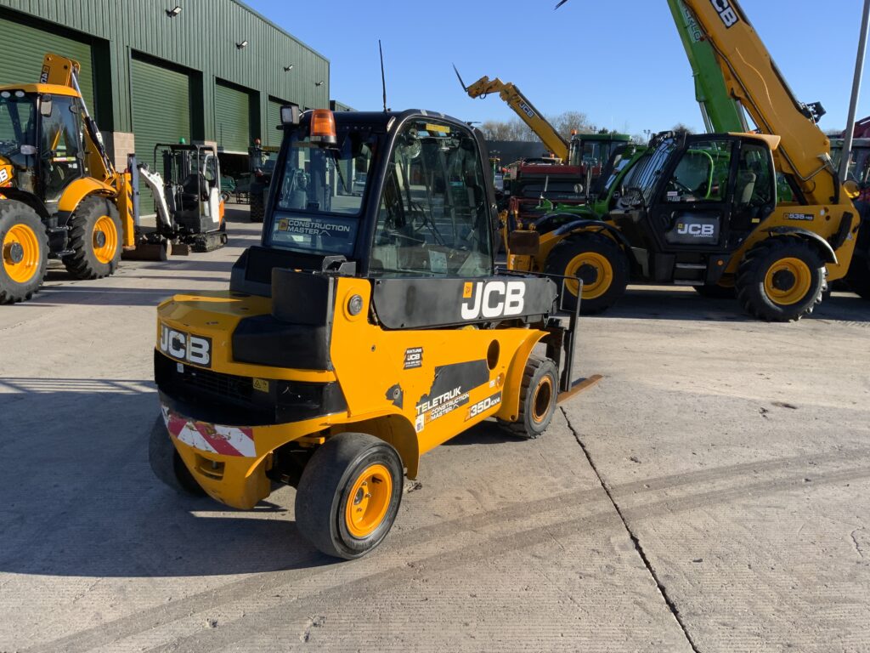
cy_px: 326
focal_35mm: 29
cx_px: 435
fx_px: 729
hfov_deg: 61.7
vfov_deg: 48.2
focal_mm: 3
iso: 16
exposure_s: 1/1144
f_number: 1.8
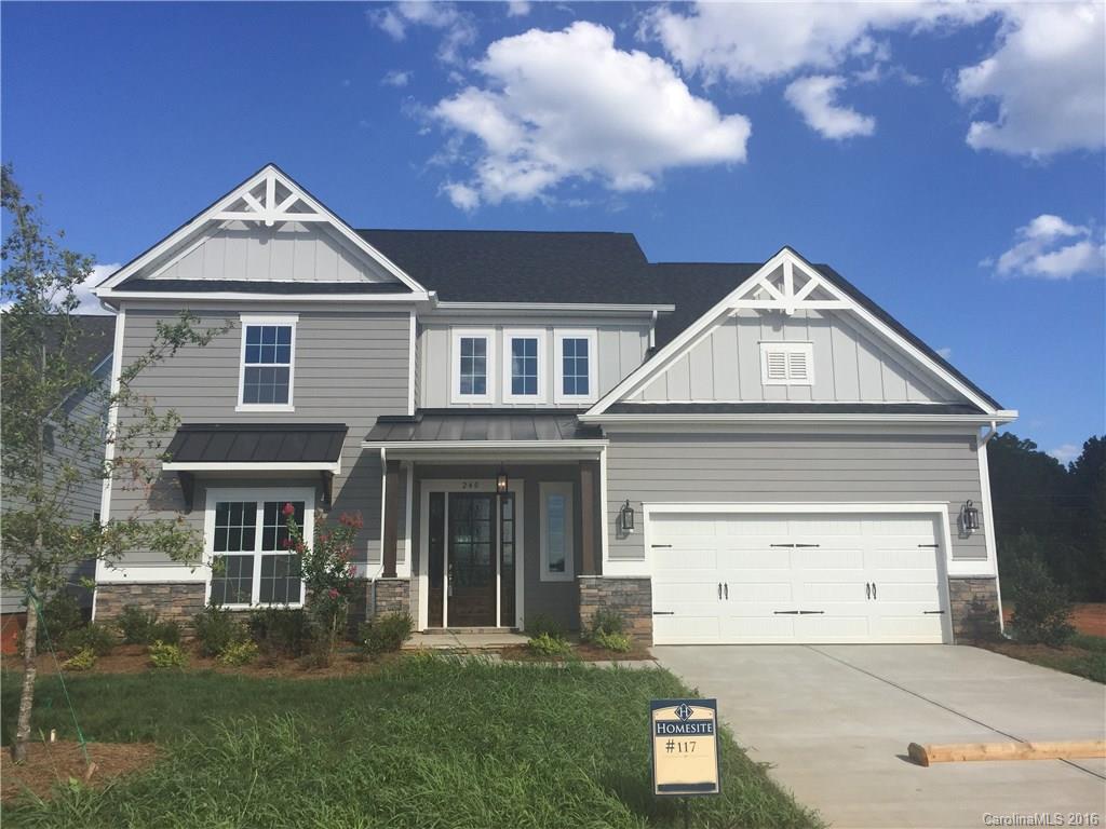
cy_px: 414
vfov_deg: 48.2
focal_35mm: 29
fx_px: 927
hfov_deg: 61.7
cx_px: 553
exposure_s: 1/2475
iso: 32
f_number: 2.2
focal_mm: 4.15
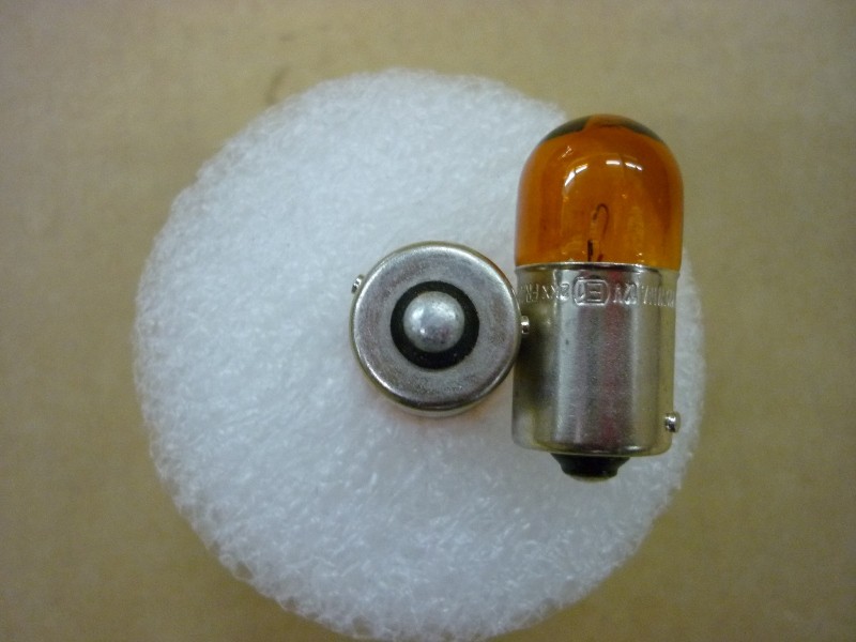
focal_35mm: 33
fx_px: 816
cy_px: 321
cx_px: 428
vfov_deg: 42.9
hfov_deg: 55.4
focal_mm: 5.5
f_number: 2.8
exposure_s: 1/20
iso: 400
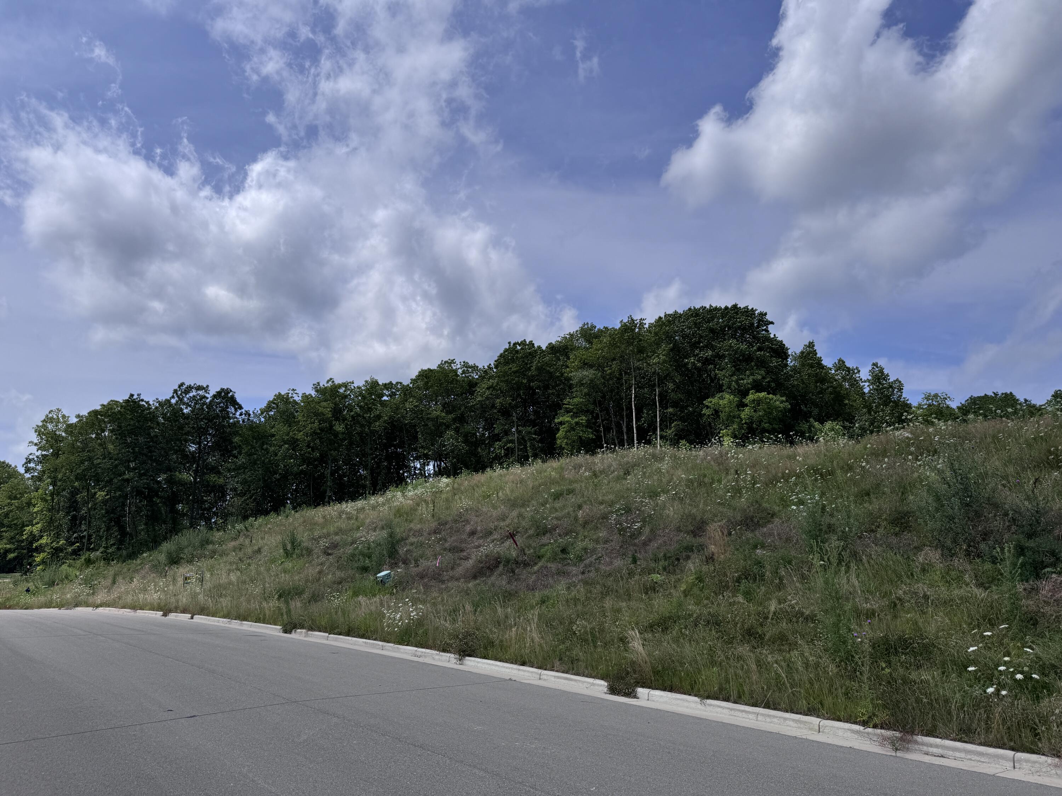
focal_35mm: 24
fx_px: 736
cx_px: 531
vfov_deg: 56.8
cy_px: 398
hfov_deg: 71.6
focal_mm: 6.76
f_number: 1.78
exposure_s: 1/9009
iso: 80
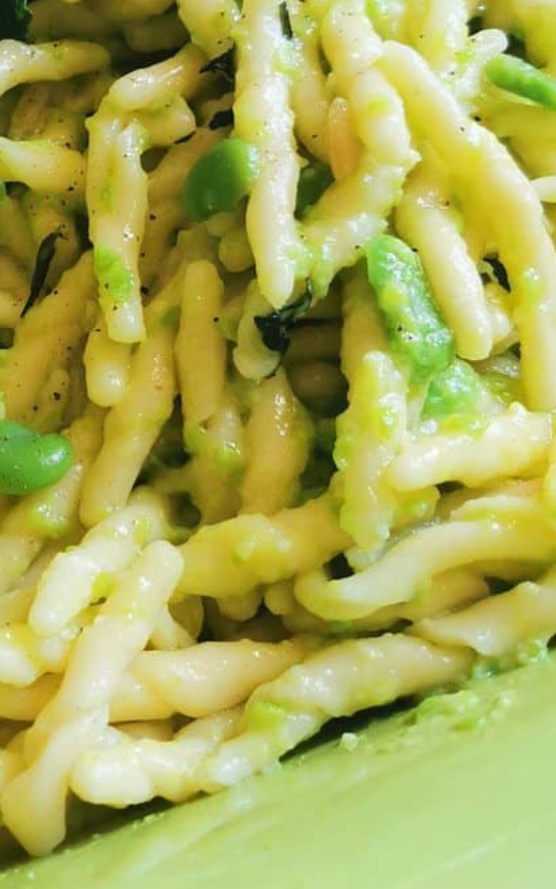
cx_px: -146
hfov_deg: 17.8
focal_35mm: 69
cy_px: 114
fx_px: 1673
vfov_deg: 28.8
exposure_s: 1/100
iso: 100
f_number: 1.6
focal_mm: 5.56
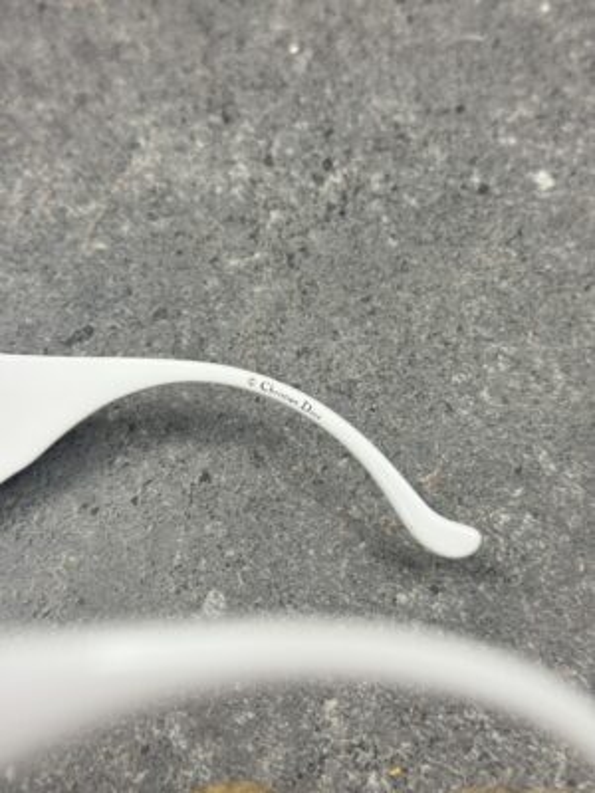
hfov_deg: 30.3
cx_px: 298
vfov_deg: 39.7
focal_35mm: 48
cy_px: 396
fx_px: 1100
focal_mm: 6.76
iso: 50
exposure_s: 1/50
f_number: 1.78
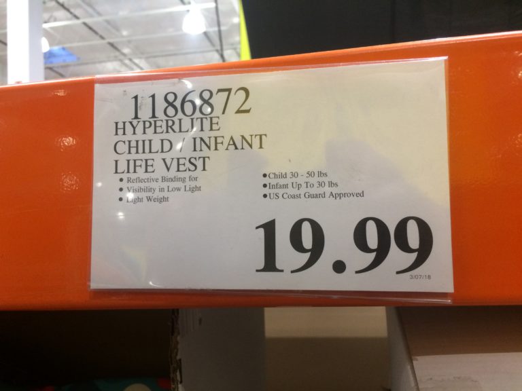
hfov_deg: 61.7
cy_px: 196
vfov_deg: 48.2
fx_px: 437
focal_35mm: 29
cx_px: 261
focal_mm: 4.15
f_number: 2.2
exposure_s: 1/30
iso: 160
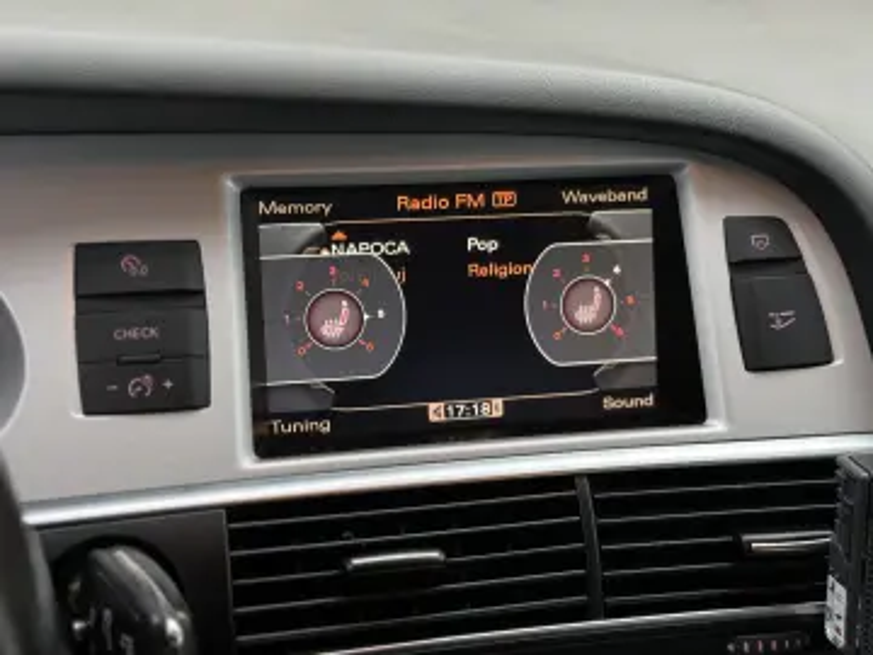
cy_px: 328
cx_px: 436
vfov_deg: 30.3
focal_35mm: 48
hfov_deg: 39.7
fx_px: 1211
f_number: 1.78
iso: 125
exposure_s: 1/100
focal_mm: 6.76
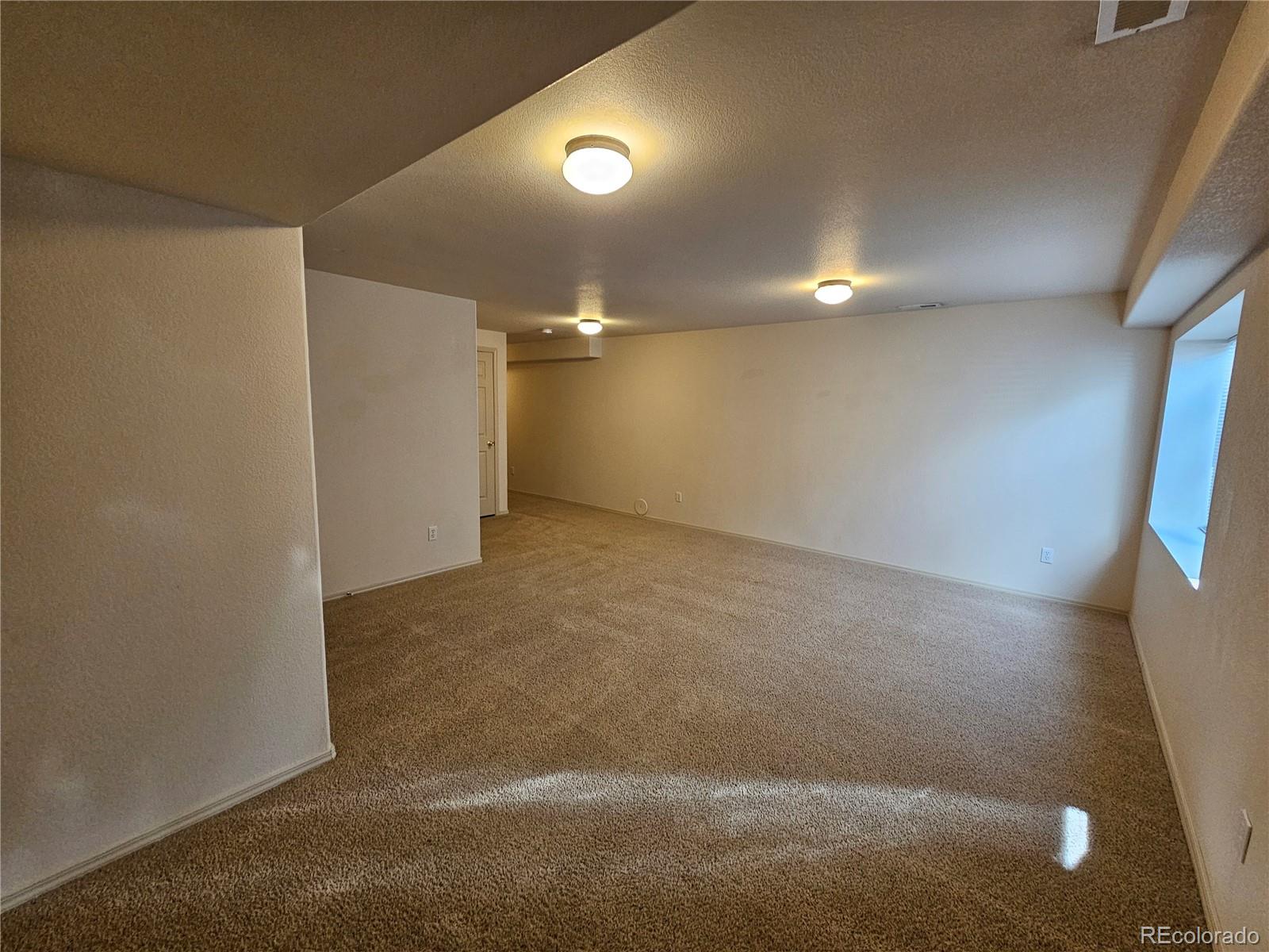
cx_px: 634
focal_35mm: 13
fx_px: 477
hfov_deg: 106.2
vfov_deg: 89.9
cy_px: 476
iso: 200
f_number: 2.2
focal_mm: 2.2
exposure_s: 1/60
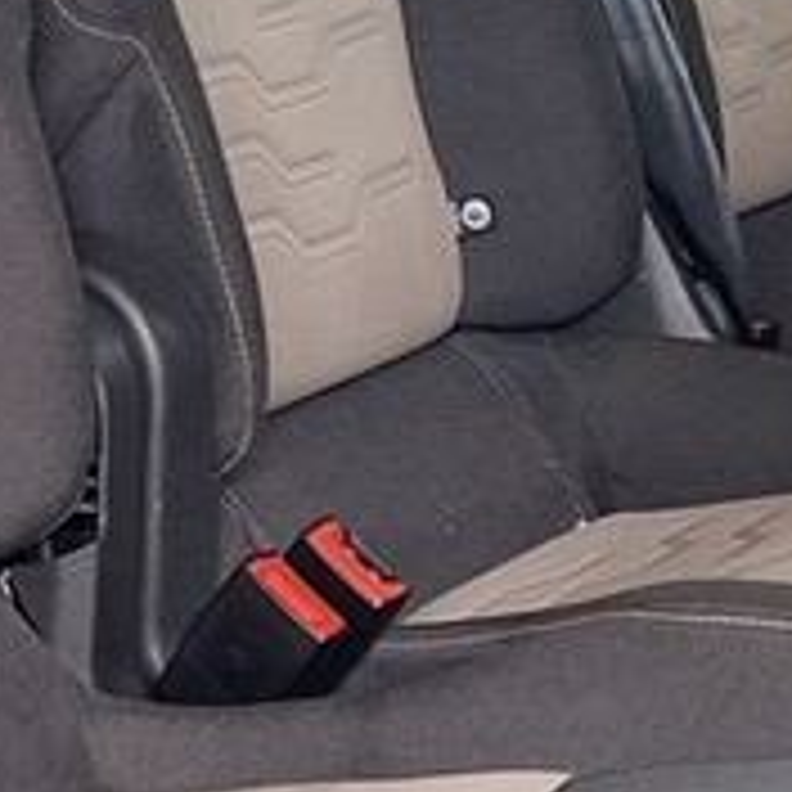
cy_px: 418
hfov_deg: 10.5
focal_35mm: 166
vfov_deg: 10.5
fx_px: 4297
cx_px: 400
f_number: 1.8
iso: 320
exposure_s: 1/33
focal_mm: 5.54
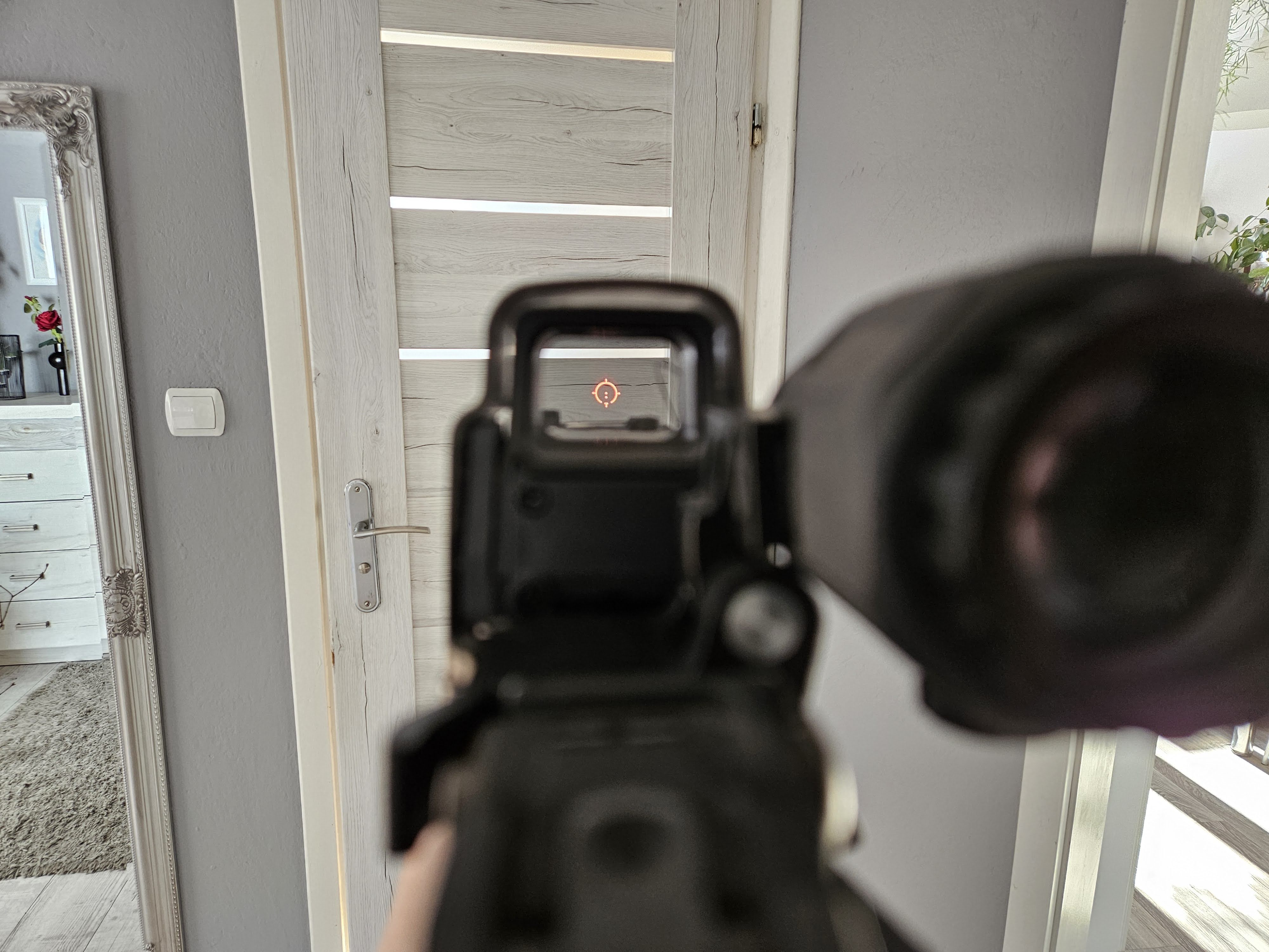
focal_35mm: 23
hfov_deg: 73.9
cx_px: 634
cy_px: 476
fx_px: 843
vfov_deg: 58.9
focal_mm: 5.4
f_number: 1.8
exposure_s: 1/100
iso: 400
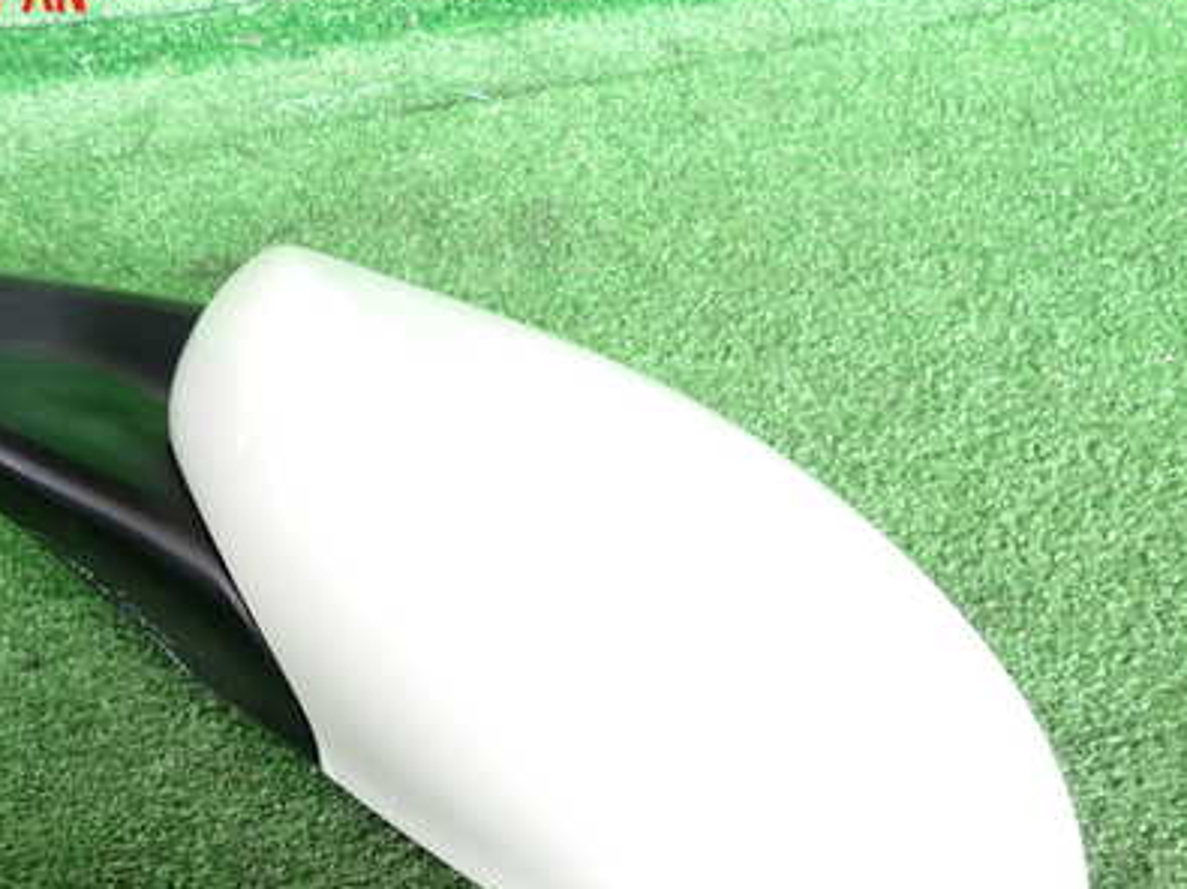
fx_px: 1303
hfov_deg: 48.5
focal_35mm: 38
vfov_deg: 37.1
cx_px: 442
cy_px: 631
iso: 200
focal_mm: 4.5
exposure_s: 1/50
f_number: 2
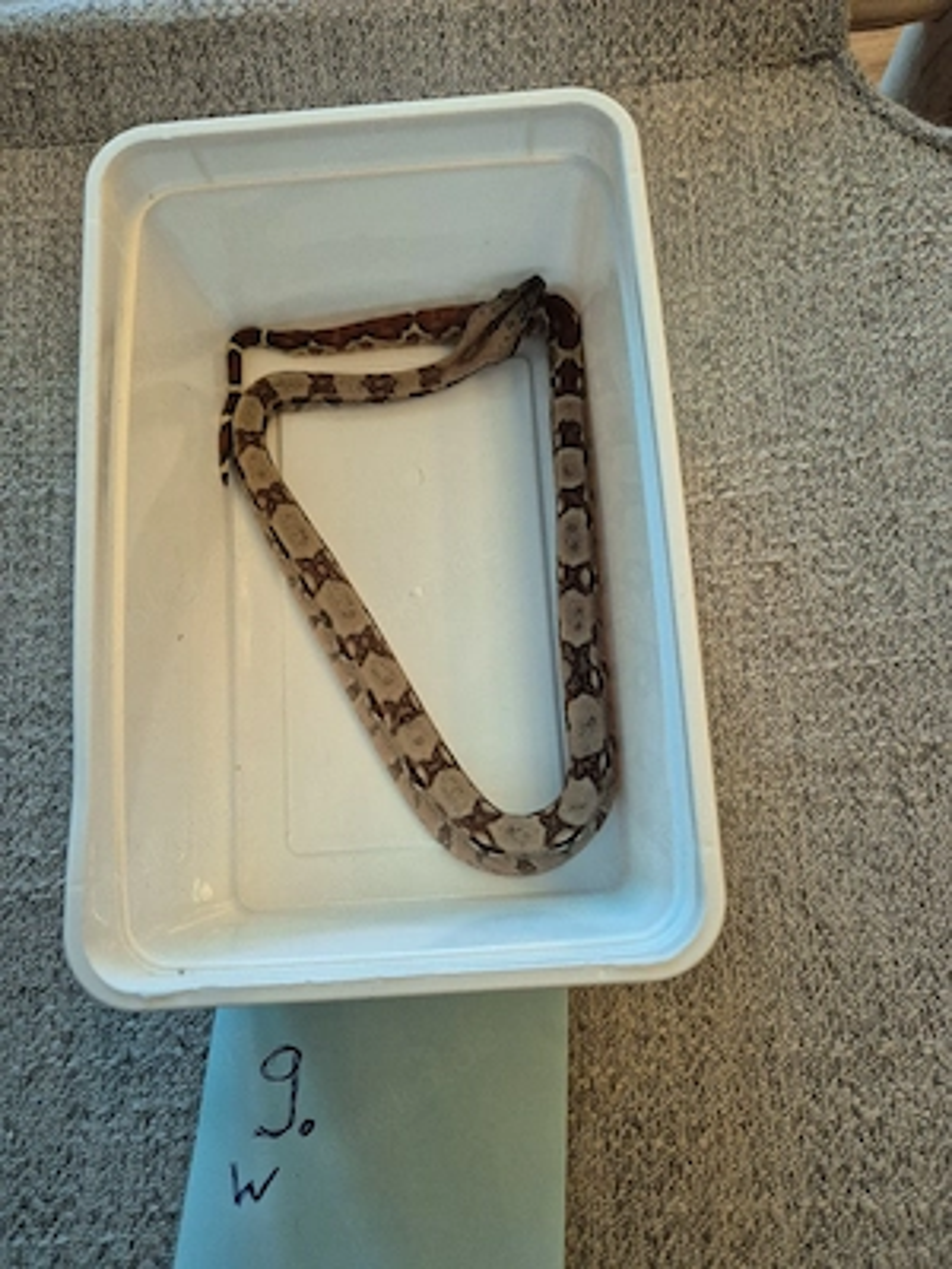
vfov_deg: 73.9
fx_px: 843
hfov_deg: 58.9
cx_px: 476
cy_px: 634
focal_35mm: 23
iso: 500
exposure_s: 1/100
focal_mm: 5.4
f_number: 1.8
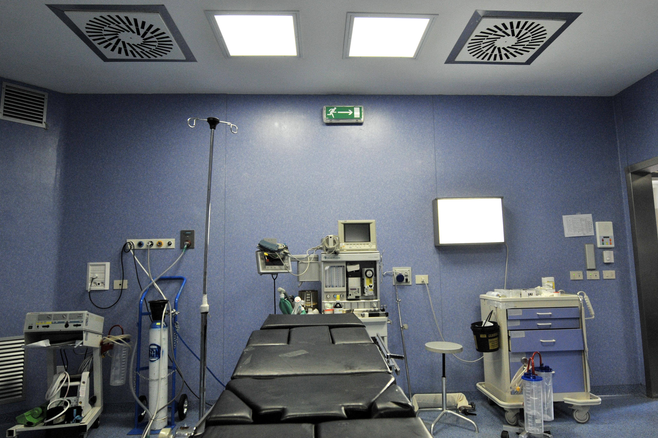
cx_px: 344
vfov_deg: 57.2
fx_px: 402
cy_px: 219
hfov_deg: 78.5
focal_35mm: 22
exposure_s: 1/100
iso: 800
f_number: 4.5
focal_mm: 14
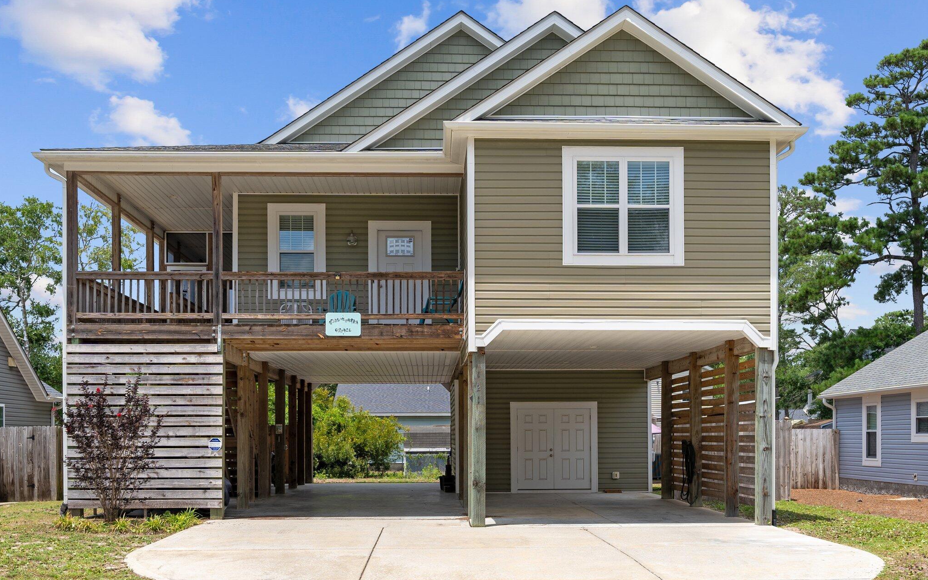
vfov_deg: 34.4
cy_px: 307
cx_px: 466
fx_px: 936
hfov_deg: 52.8
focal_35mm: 37
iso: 100
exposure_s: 1/500
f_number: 5
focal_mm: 24
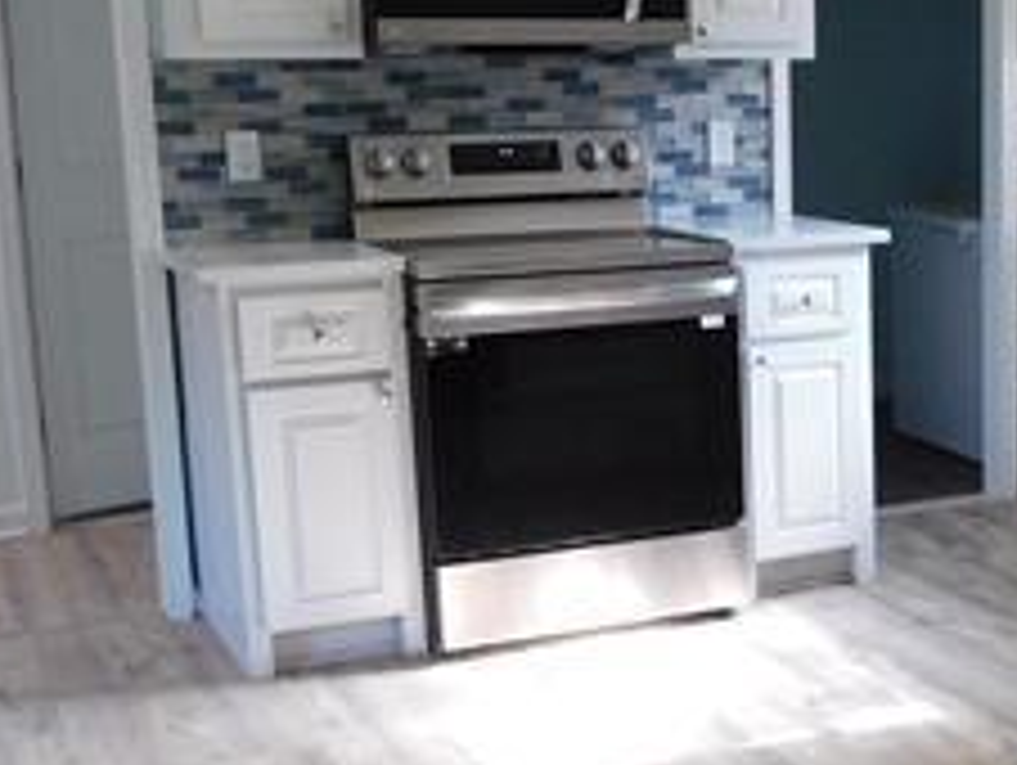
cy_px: 454
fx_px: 1912
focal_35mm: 65
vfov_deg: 22.6
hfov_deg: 27.9
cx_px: 1030
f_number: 3
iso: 220
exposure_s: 1/30
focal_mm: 4
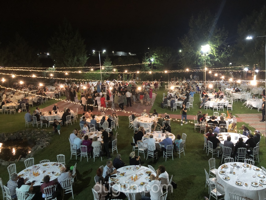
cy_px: 100
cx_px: 133
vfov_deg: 49.7
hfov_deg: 63.4
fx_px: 215
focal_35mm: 28
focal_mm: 3.99
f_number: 1.8
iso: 100
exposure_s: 1/10
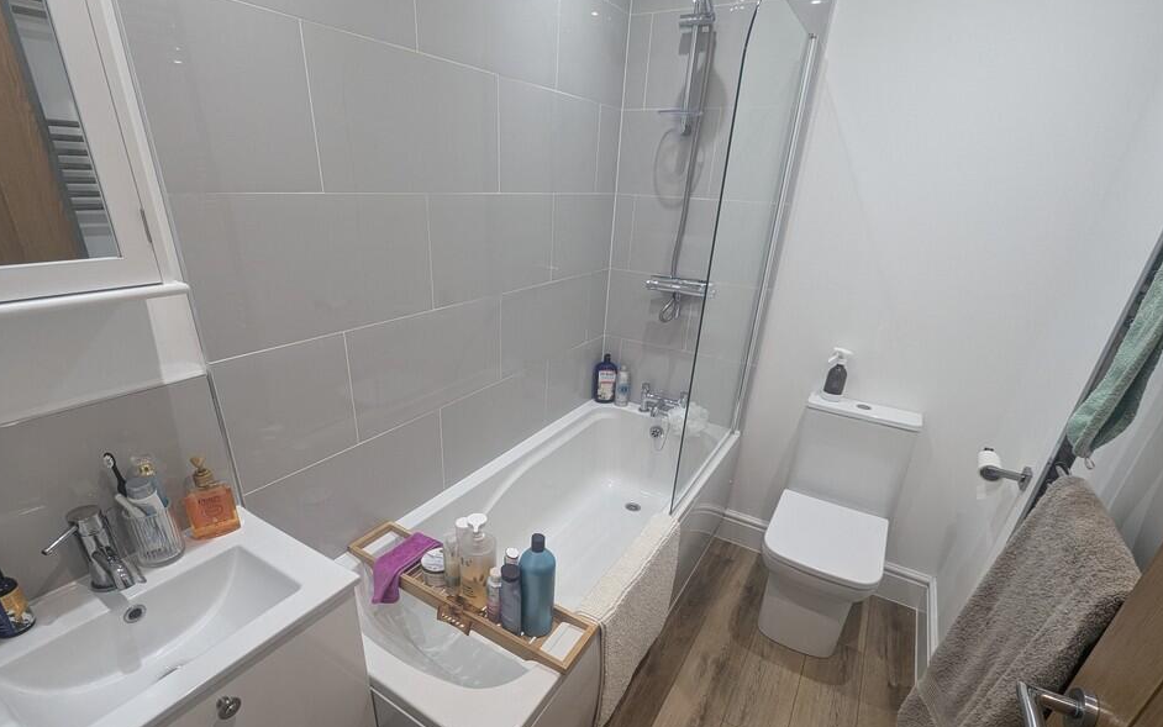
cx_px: 562
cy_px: 420
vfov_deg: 74.3
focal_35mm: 15
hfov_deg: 101.4
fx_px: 475
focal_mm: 1.95
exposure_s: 1/25
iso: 55
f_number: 2.2
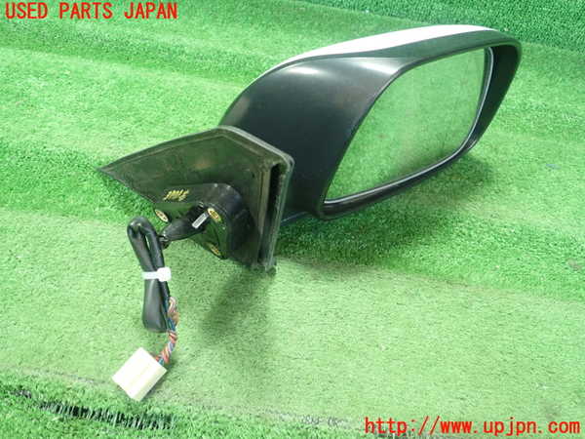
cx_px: 292
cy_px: 220
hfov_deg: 60.0
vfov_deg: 46.8
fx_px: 507
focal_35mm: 30
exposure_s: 1/125
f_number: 2.3
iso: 800
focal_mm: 5.5
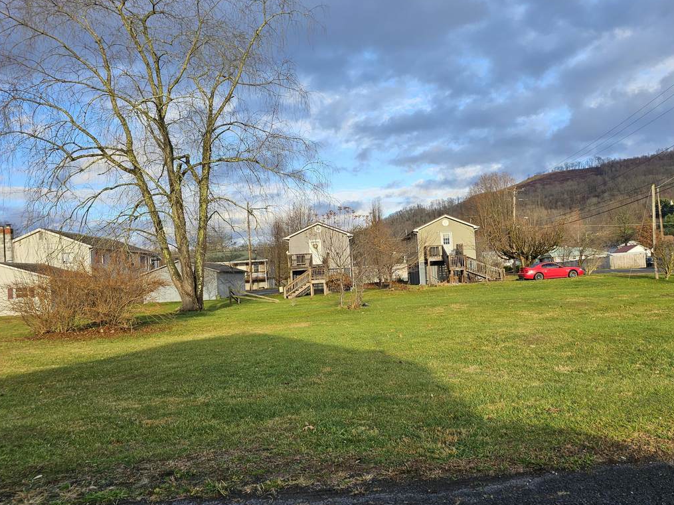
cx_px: 395
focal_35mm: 29
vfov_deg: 48.2
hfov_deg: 61.3
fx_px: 565
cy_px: 257
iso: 10
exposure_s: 1/321
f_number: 1.7
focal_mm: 6.3
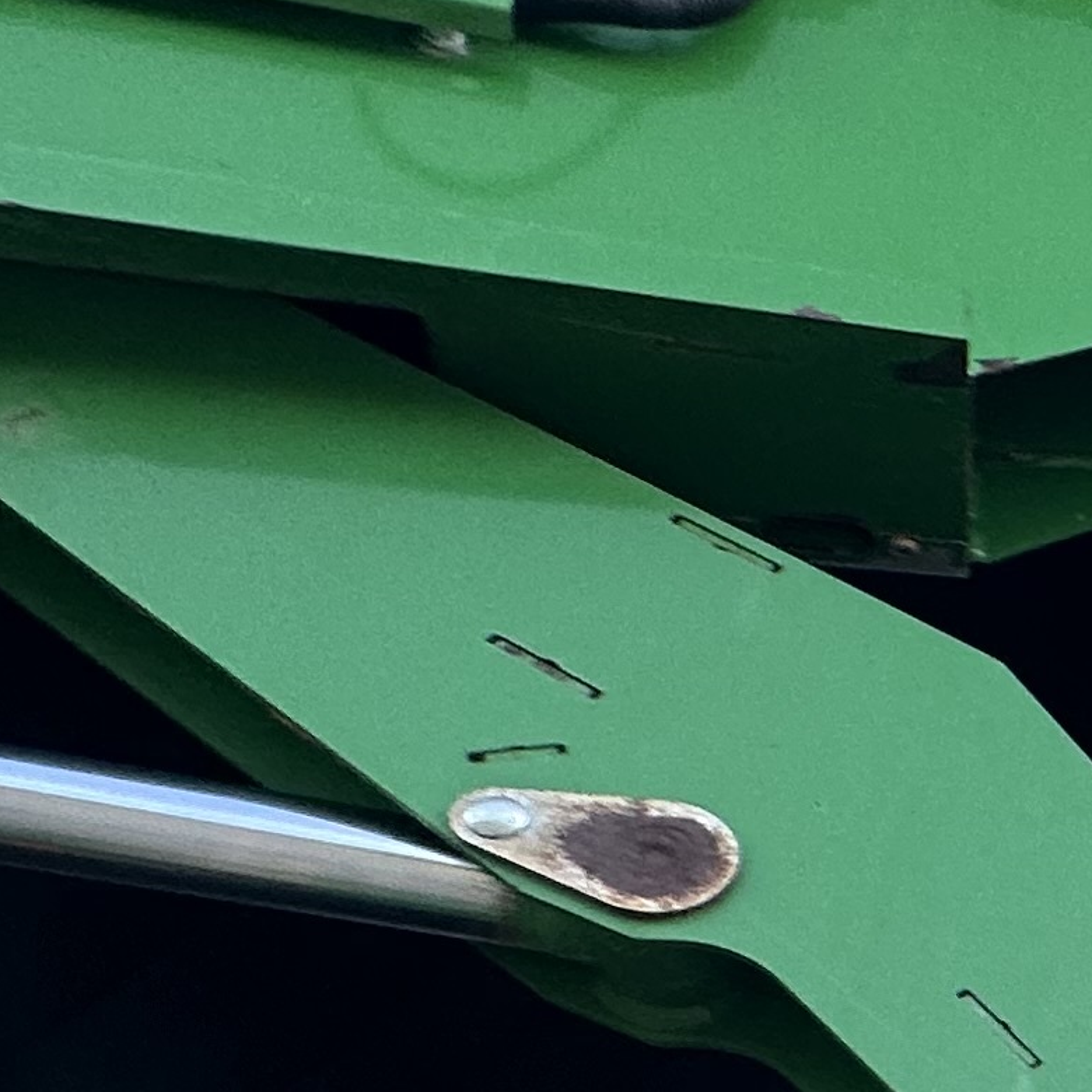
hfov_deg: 15.8
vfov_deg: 25.9
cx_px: 2524
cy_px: 1014
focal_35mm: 64
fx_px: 2284
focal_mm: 2.22
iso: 64
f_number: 2.2
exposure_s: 1/99
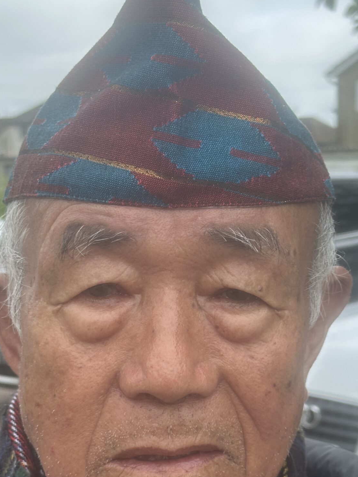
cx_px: 183
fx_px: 1145
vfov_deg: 23.5
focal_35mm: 83
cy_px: 301
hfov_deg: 17.8
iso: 64
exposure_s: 1/944
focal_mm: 6.86
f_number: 1.78
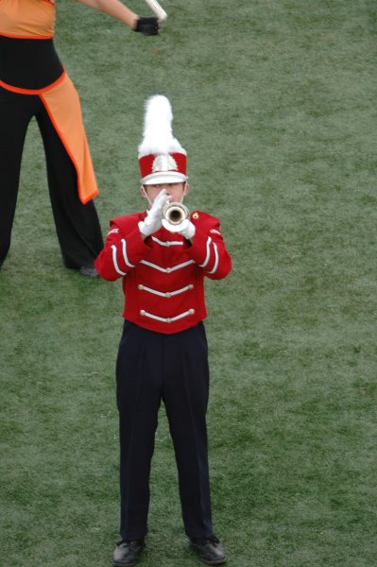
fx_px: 9441
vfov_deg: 3.4
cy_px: 284
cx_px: 188
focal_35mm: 600
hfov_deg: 2.3
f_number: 5.6
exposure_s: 1/80
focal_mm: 400
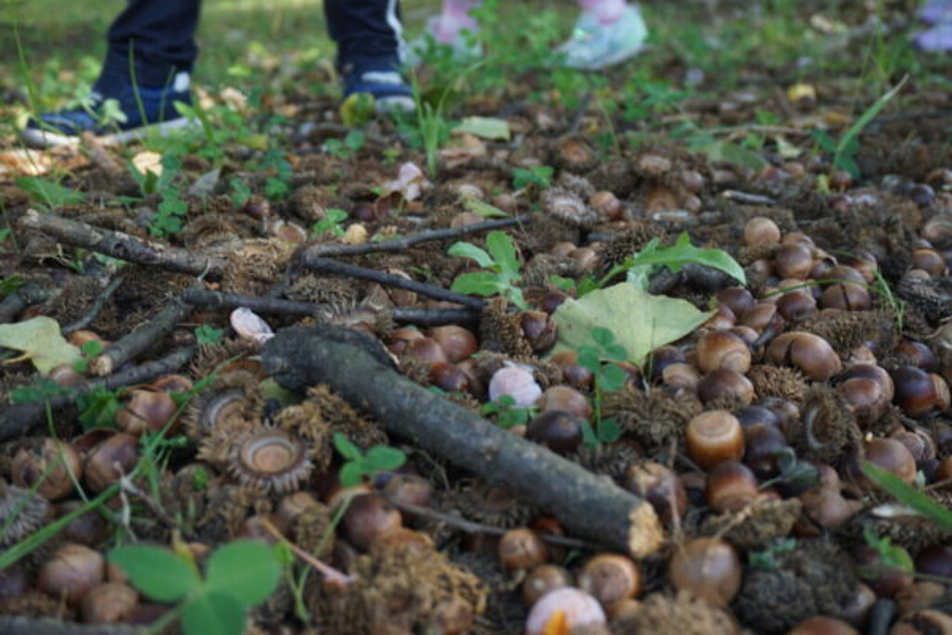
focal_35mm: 44
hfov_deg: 45.0
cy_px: 318
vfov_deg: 30.8
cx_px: 476
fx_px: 1150
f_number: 4.5
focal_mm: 29
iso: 100
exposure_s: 1/60
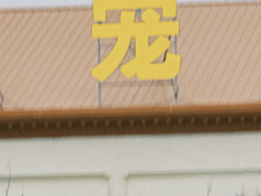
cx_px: 152
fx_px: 4119
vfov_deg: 2.7
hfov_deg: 3.6
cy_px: 193
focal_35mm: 546
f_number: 2.8
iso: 32
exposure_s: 1/137
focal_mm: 15.66
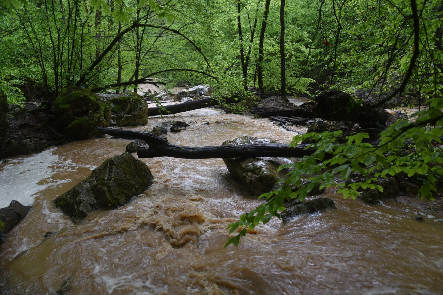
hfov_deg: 60.3
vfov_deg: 42.3
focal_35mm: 31
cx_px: 222
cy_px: 148
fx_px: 381
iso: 800
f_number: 4.5
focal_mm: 31
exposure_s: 1/125
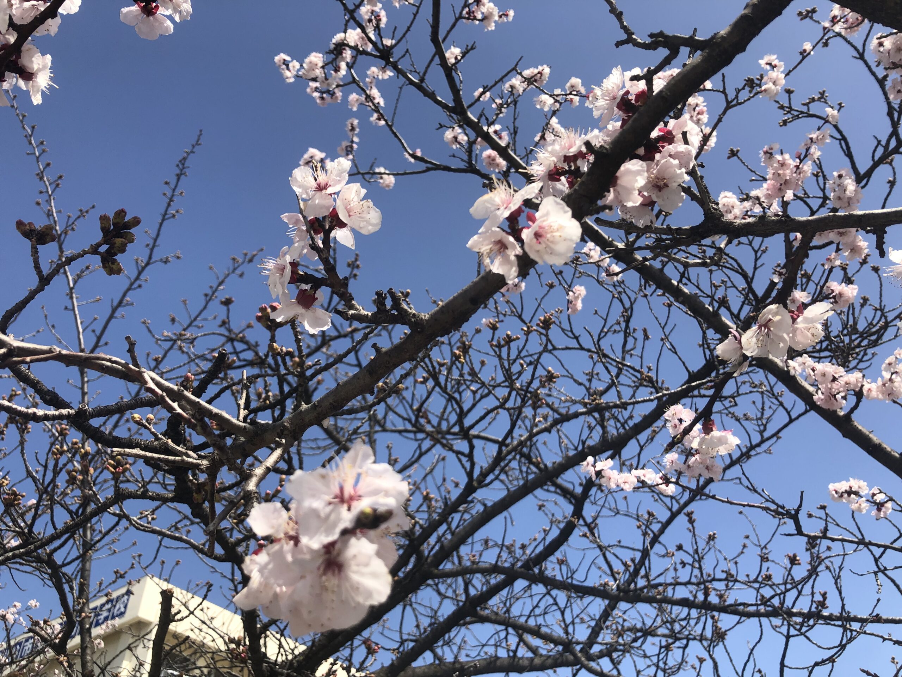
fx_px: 730
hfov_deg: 63.4
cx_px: 451
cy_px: 338
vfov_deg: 49.7
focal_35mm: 28
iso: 20
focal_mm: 3.99
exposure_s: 1/1779
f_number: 1.8
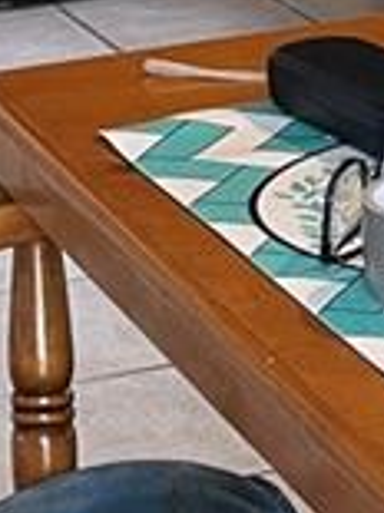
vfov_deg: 10.1
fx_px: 2873
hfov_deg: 7.6
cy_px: -36
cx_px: 470
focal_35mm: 194
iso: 100
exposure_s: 1/60
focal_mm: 5.1
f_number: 1.6
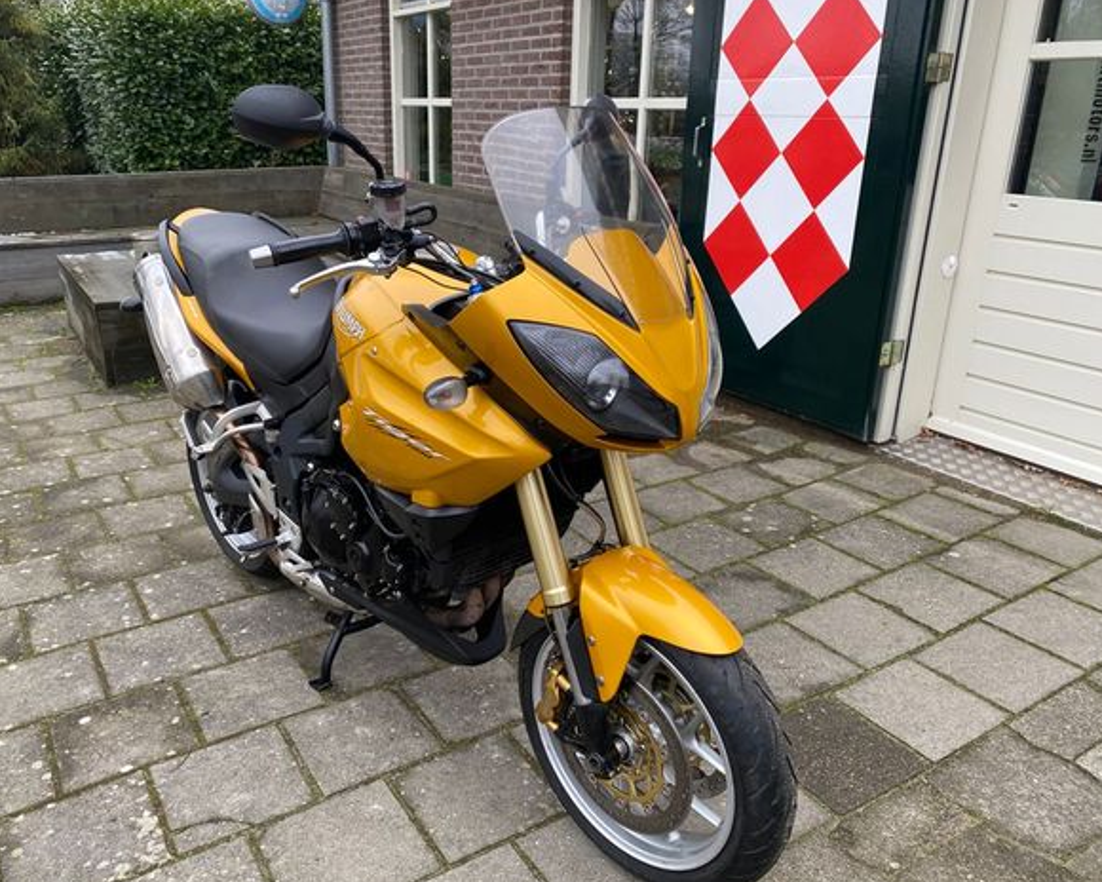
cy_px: 449
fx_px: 913
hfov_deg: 62.1
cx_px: 513
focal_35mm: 28
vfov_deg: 51.5
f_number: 1.8
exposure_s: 1/122
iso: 40
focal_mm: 4.25
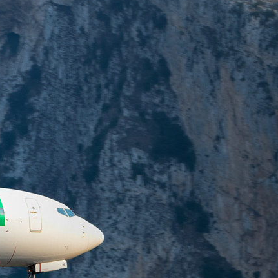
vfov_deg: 3.7
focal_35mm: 473
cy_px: 205
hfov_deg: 3.7
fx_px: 4298
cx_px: -236
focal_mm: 100
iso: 200
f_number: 5
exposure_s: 1/400
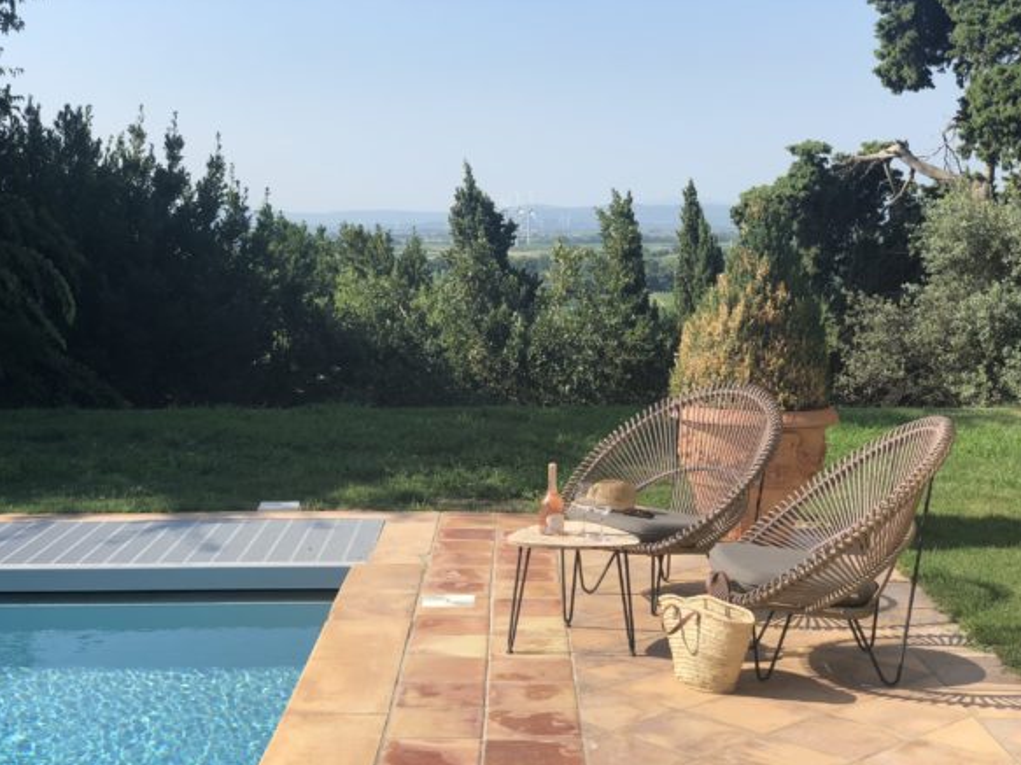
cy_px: 385
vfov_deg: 27.5
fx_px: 1563
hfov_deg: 36.2
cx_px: 504
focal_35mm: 53
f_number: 2.4
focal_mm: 6
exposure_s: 1/889
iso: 16
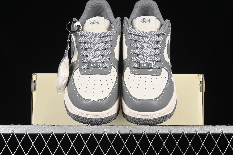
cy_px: 78
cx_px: 116
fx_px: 485
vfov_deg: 18.2
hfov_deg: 27.0
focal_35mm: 75
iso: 160
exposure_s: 1/80
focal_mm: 50
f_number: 7.1
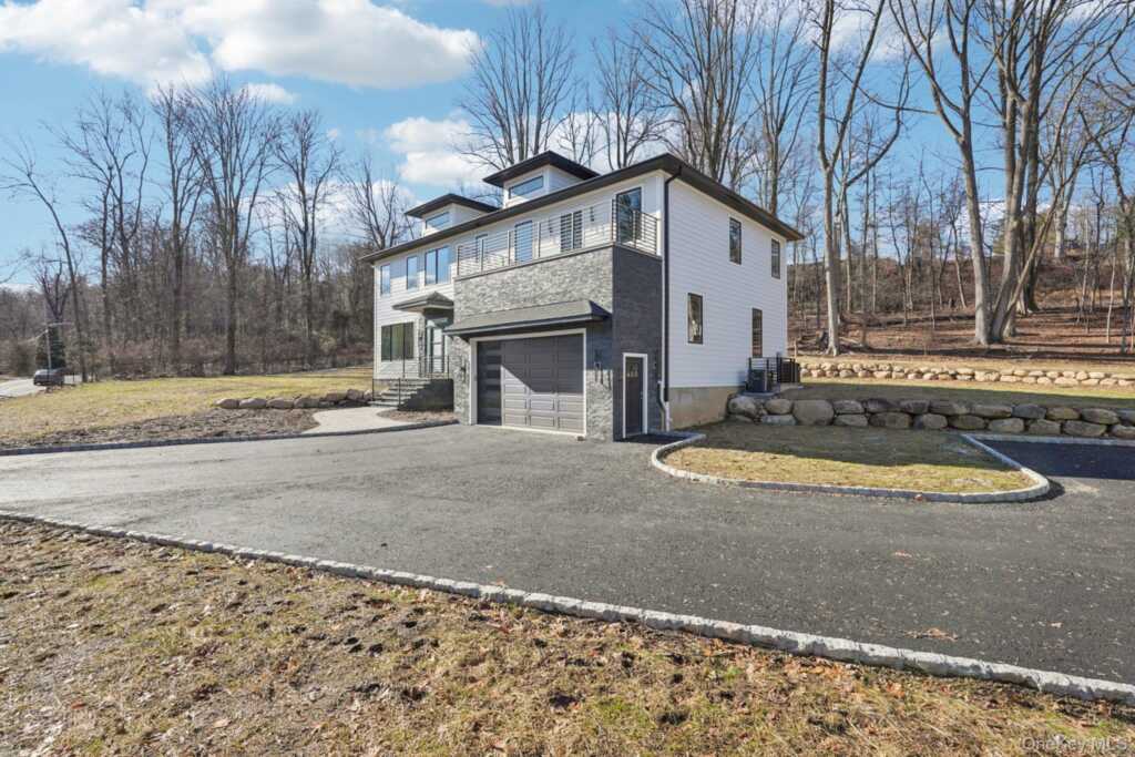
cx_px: 568
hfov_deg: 96.7
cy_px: 378
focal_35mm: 16
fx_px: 504
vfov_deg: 73.8
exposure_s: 1/125
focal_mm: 16
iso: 100
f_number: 8
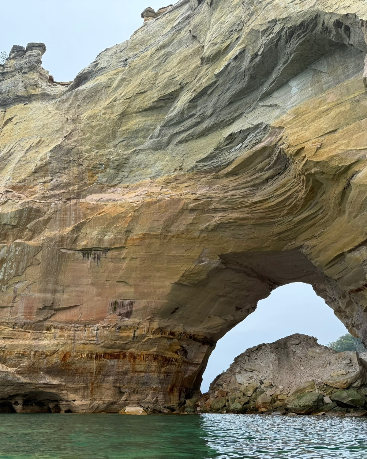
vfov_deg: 55.7
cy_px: 234
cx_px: 121
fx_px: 435
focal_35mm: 32
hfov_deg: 45.1
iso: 100
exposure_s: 1/1653
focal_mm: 6.76
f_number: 1.78
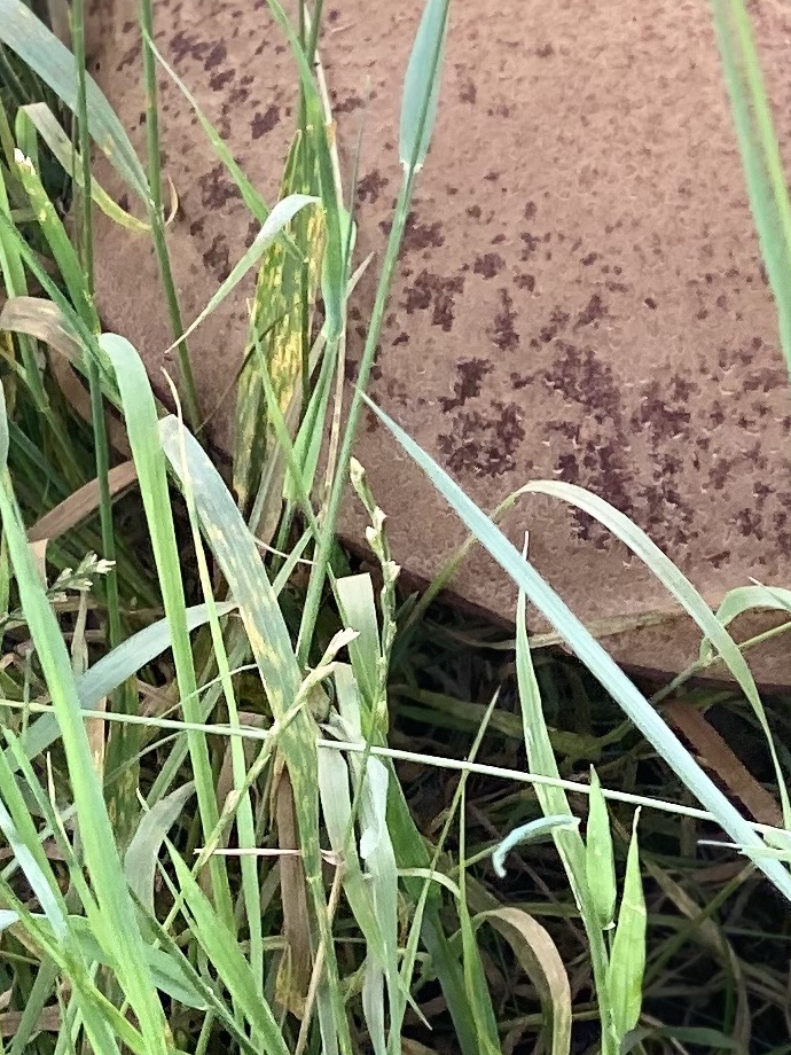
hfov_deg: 6.5
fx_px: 6947
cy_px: 298
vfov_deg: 8.7
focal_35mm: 228
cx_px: 955
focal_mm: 6
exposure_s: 1/122
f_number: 2
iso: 40
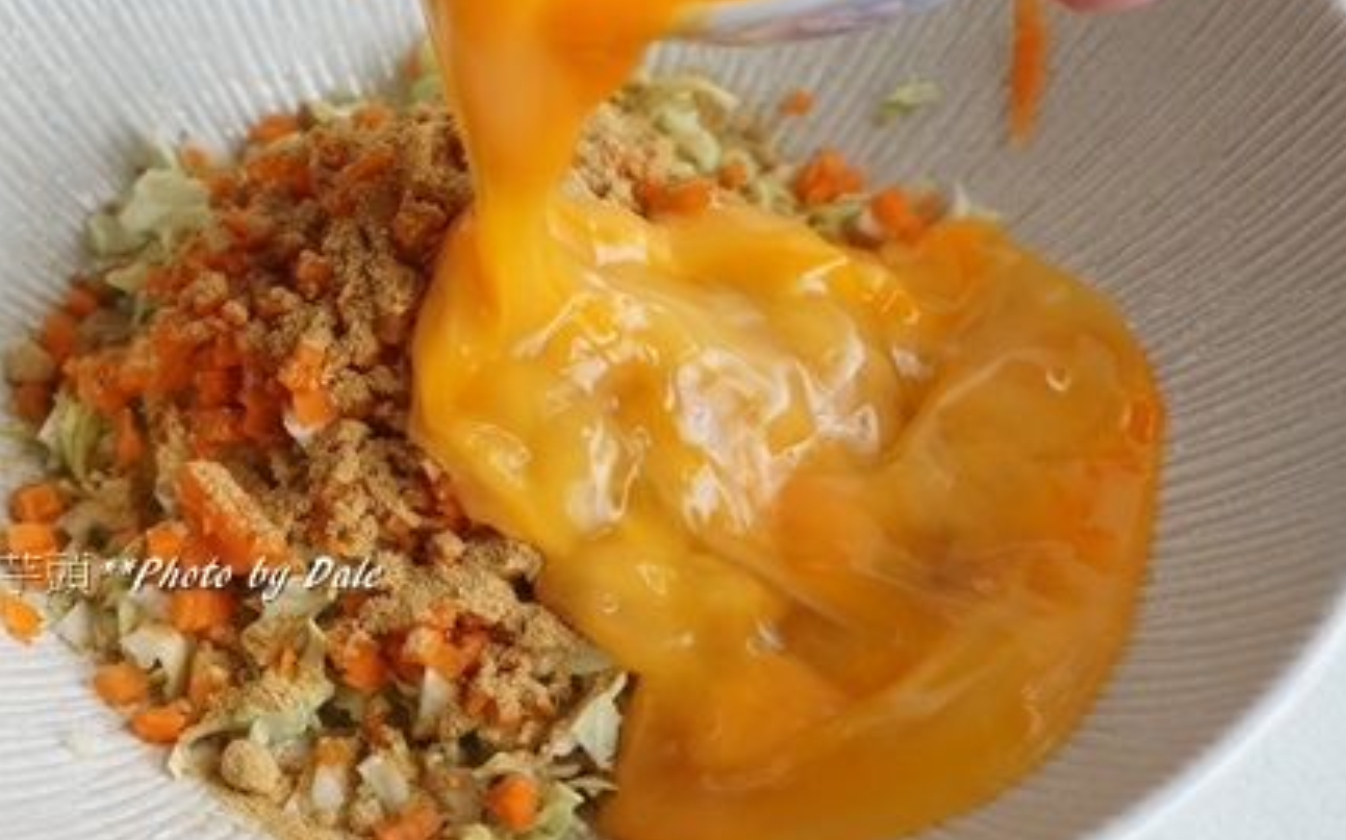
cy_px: 361
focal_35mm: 66
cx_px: 465
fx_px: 2420
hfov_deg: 30.9
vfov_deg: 19.7
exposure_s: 1/60
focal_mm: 30
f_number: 5
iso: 1000
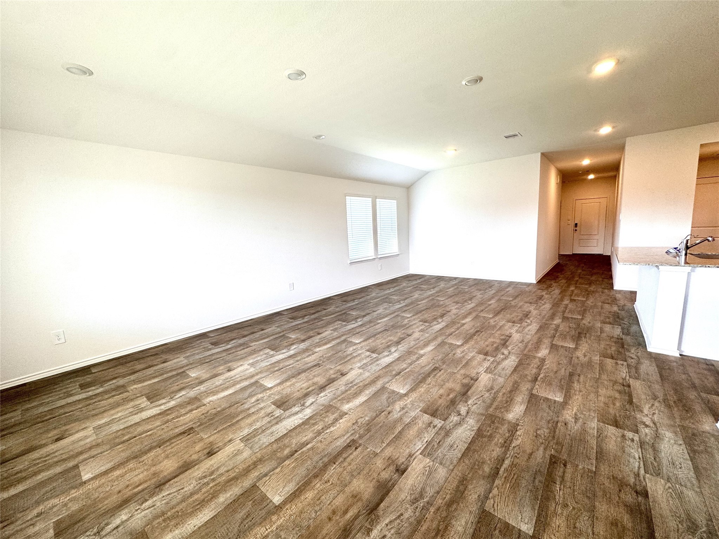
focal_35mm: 14
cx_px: 360
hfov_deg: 102.1
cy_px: 270
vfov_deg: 85.7
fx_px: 291
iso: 100
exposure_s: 1/120
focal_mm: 2.22
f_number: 2.2
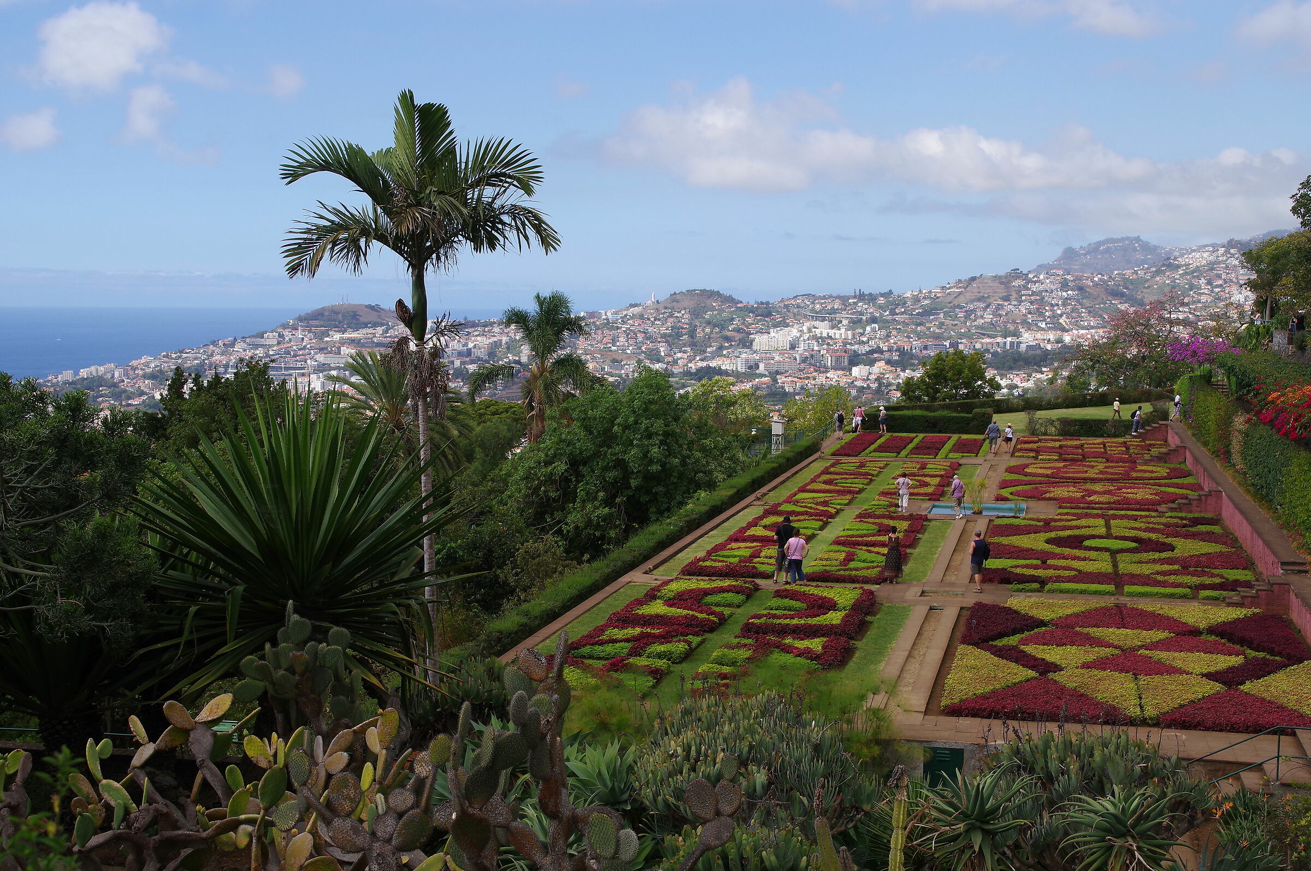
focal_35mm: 46
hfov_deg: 42.4
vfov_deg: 28.9
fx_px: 1692
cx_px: 656
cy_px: 436
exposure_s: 1/400
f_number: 9
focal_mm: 31
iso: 200
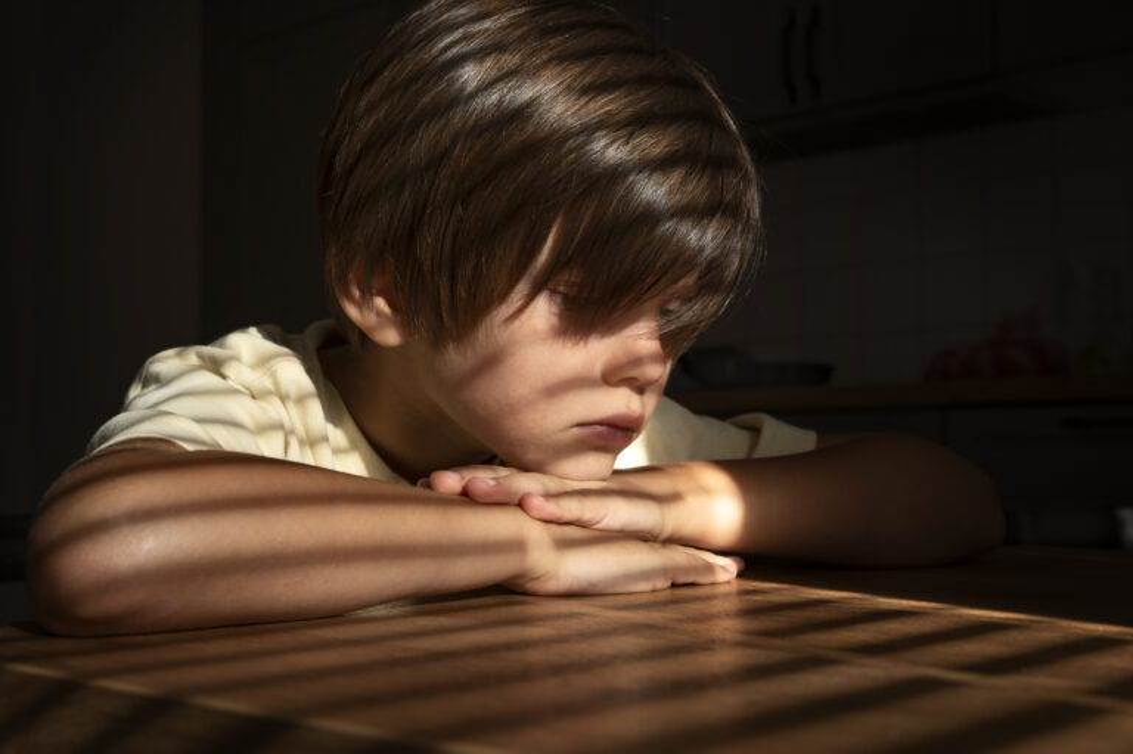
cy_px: 377
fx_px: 1415
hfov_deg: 43.6
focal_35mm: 45
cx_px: 566
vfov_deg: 29.8
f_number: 8
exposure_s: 1/100
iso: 500
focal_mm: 45
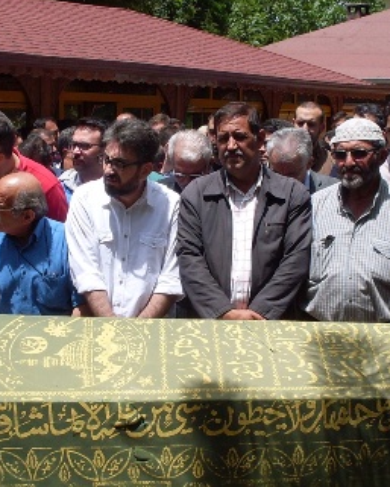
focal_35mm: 74
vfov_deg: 25.7
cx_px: 170
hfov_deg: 20.7
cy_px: 250
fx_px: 1067
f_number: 8.4
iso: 80
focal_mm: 6.3
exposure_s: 1/250
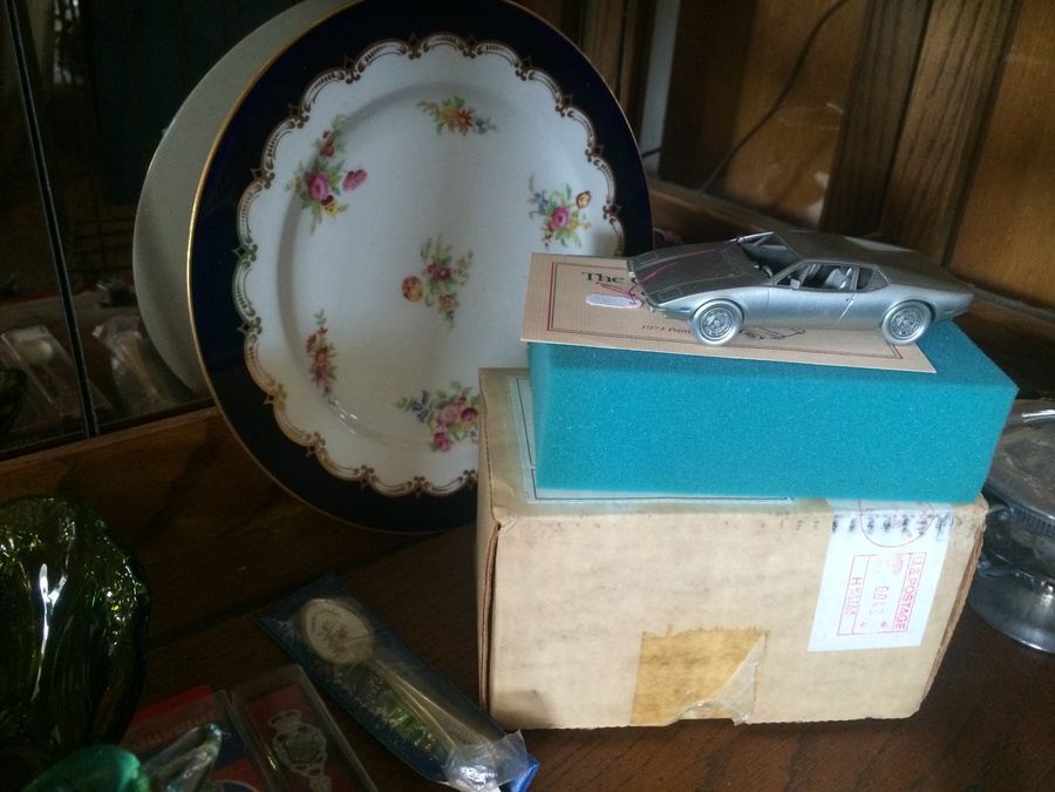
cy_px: 396
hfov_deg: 60.0
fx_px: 914
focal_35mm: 30
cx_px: 528
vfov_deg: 46.8
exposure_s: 1/30
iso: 320
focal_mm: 4.12
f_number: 2.2
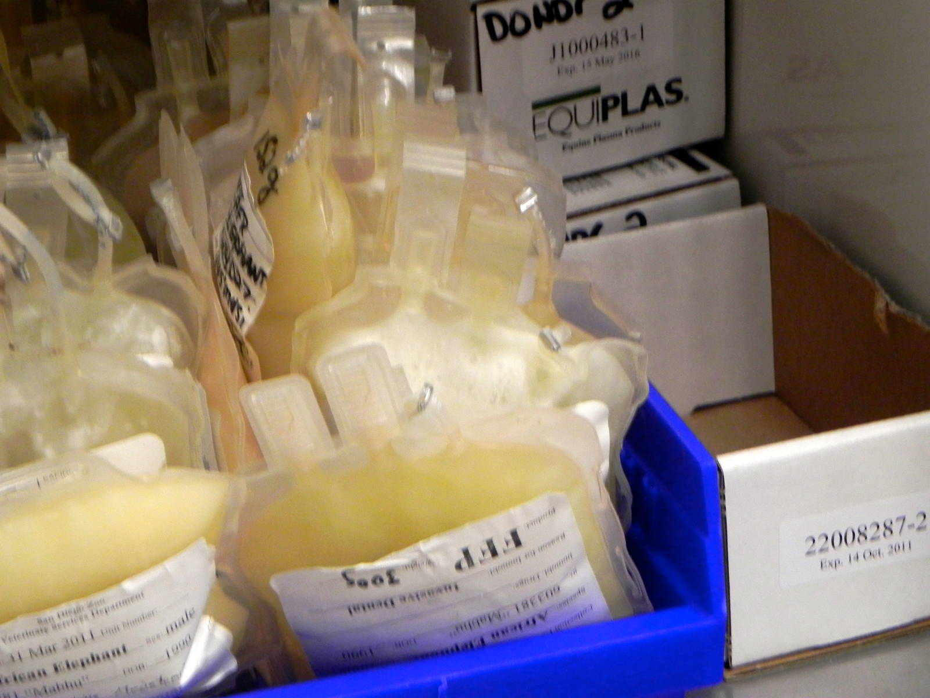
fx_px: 4352
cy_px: 349
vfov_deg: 9.2
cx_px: 465
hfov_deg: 12.2
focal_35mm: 162
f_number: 4.5
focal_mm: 28.8
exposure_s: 1/11.1
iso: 400
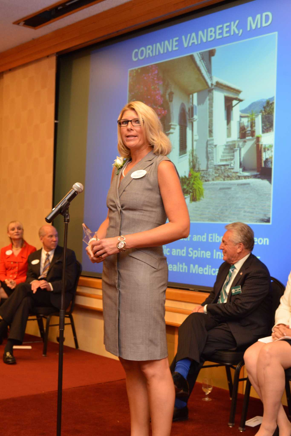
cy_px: 218
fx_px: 606
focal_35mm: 50
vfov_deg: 39.6
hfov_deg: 27.0
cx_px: 146
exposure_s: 1/60
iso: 2000
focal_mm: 50
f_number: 8
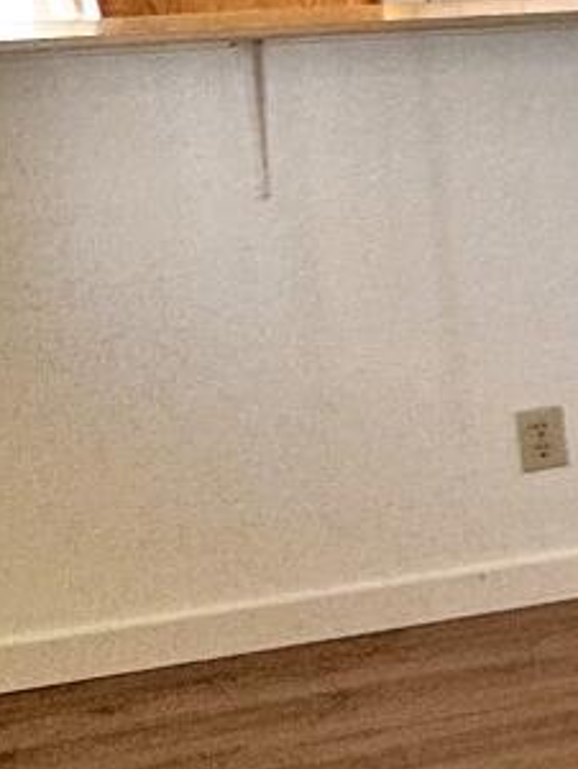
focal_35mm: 93
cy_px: 36
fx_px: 2069
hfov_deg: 9.9
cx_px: 1910
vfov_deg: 20.5
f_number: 2.2
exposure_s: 1/120
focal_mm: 2.22
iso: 100
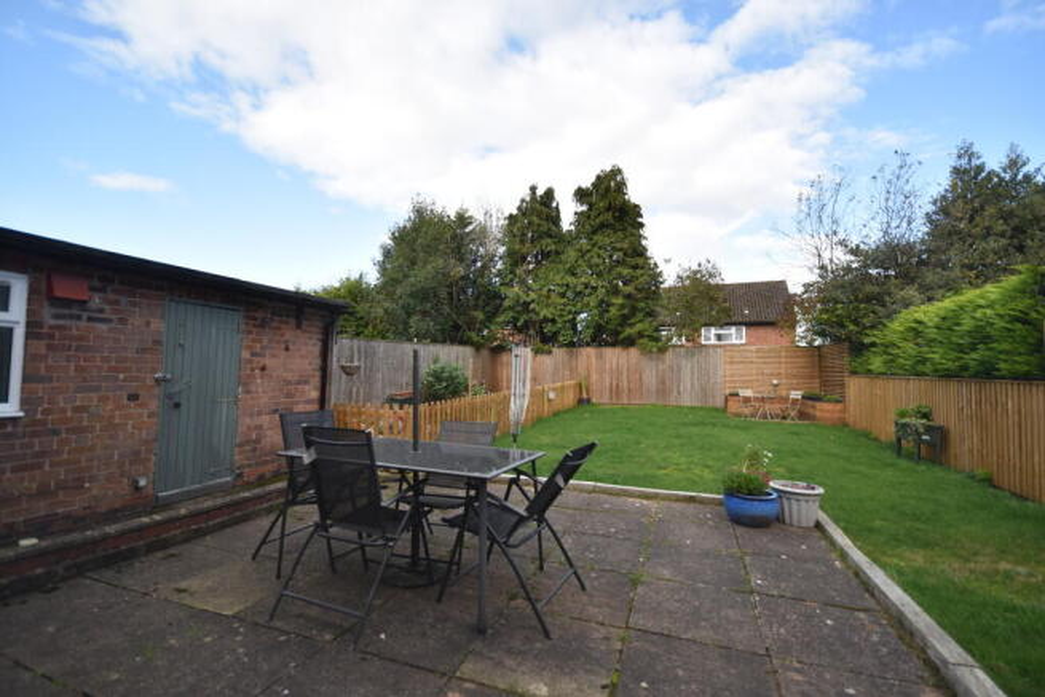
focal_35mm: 15
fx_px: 435
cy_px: 348
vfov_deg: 77.4
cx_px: 522
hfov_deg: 100.4
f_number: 5
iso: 100
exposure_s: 1/200
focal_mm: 10
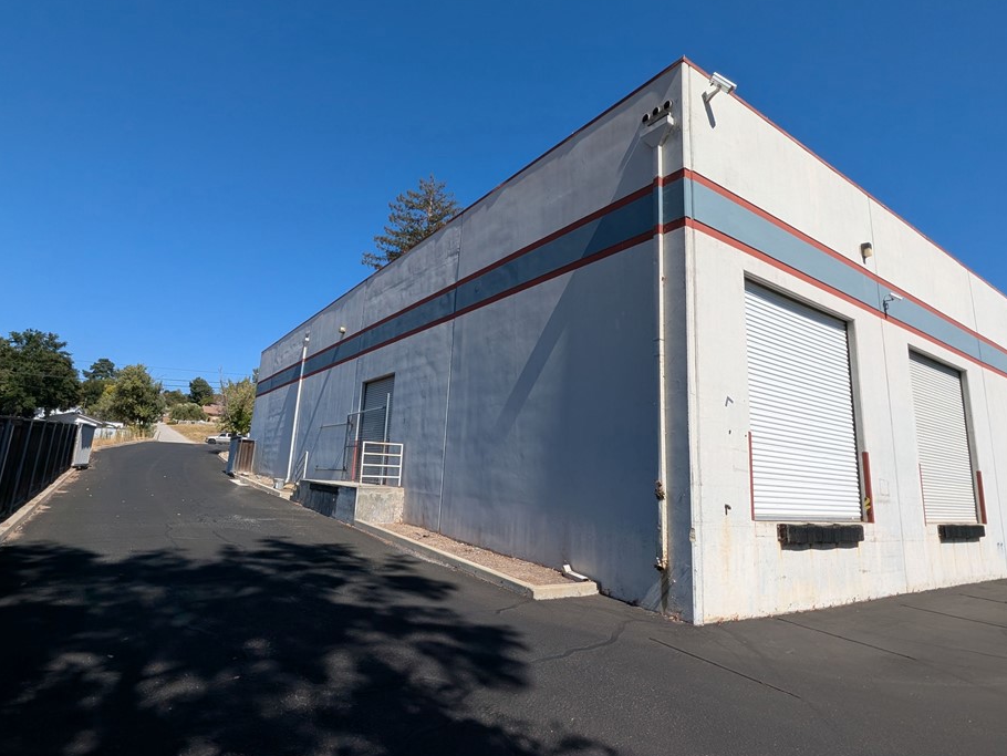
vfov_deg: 71.6
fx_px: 524
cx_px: 474
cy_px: 364
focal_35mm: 18
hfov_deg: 87.6
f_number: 2.2
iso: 83
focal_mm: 2.22
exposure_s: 1/3135
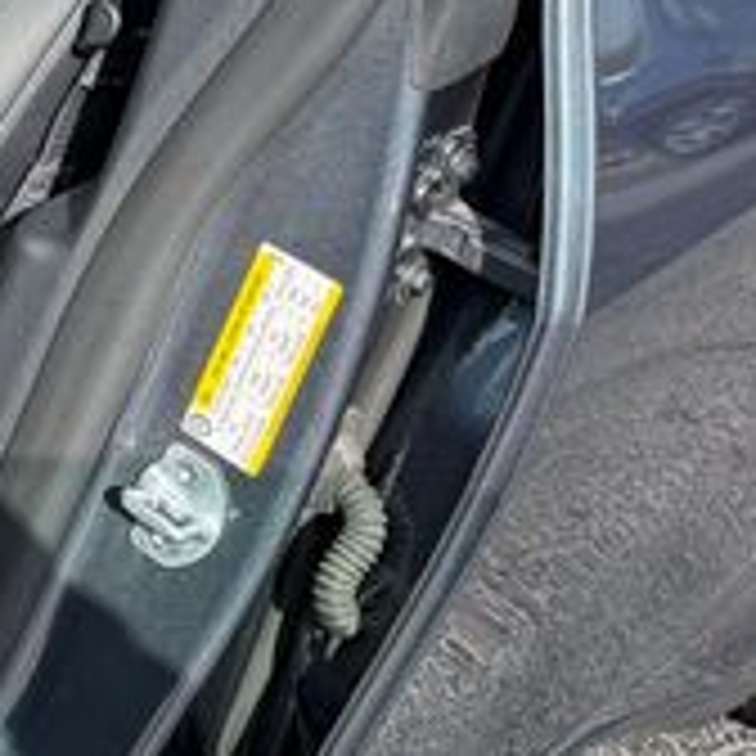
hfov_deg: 17.0
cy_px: -162
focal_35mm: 81
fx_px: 2001
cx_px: -666
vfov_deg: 20.0
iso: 100
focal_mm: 6.76
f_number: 1.78
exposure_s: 1/1949
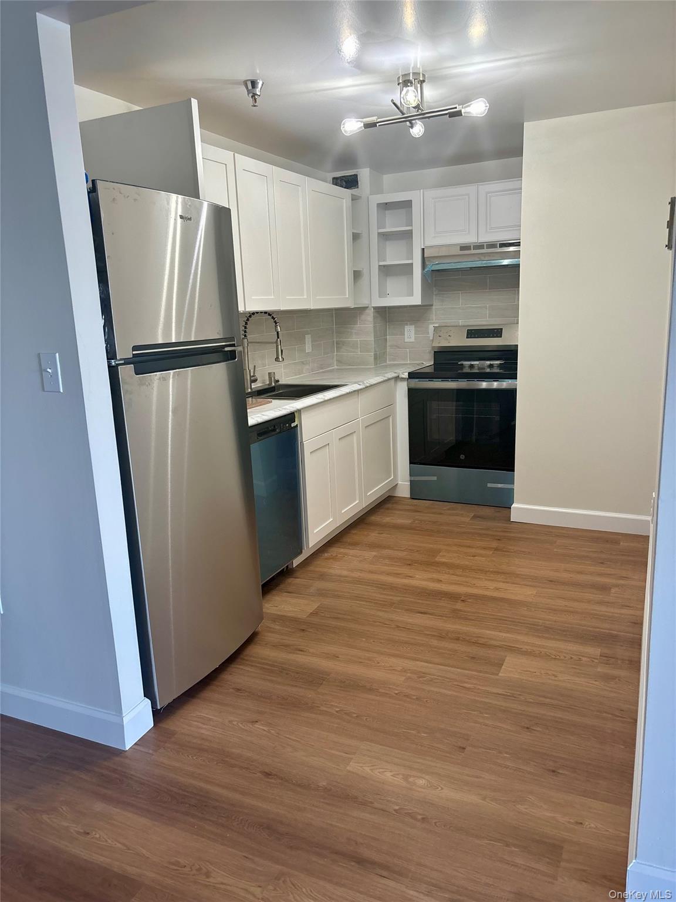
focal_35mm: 26
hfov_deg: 53.1
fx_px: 677
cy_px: 451
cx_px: 338
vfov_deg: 67.3
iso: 100
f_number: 1.6
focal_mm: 5.96
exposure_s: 1/120
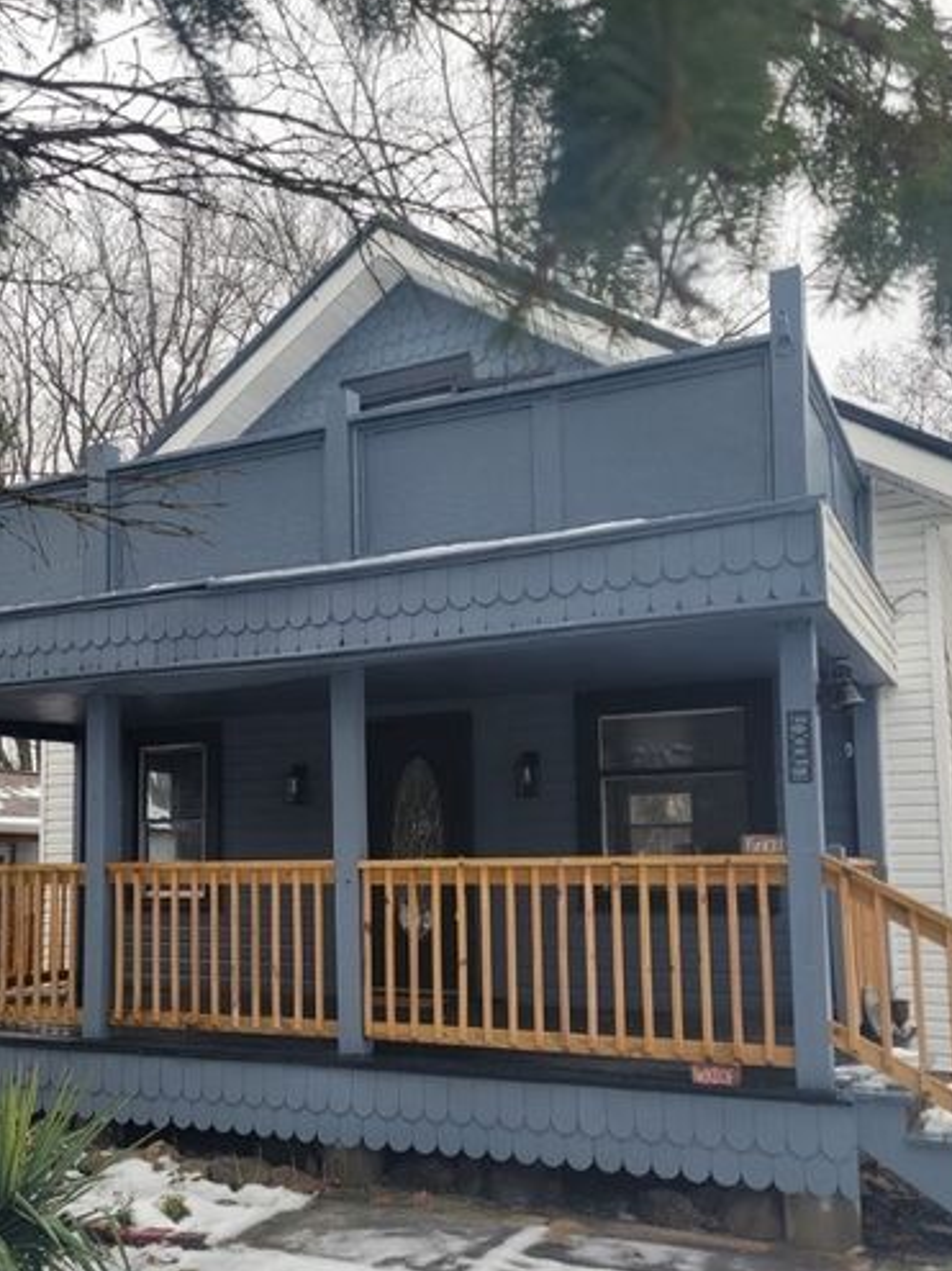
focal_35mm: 35
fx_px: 1284
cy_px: 733
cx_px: 349
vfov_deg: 52.4
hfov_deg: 40.4
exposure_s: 1/208
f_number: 1.8
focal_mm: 5.4
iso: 40
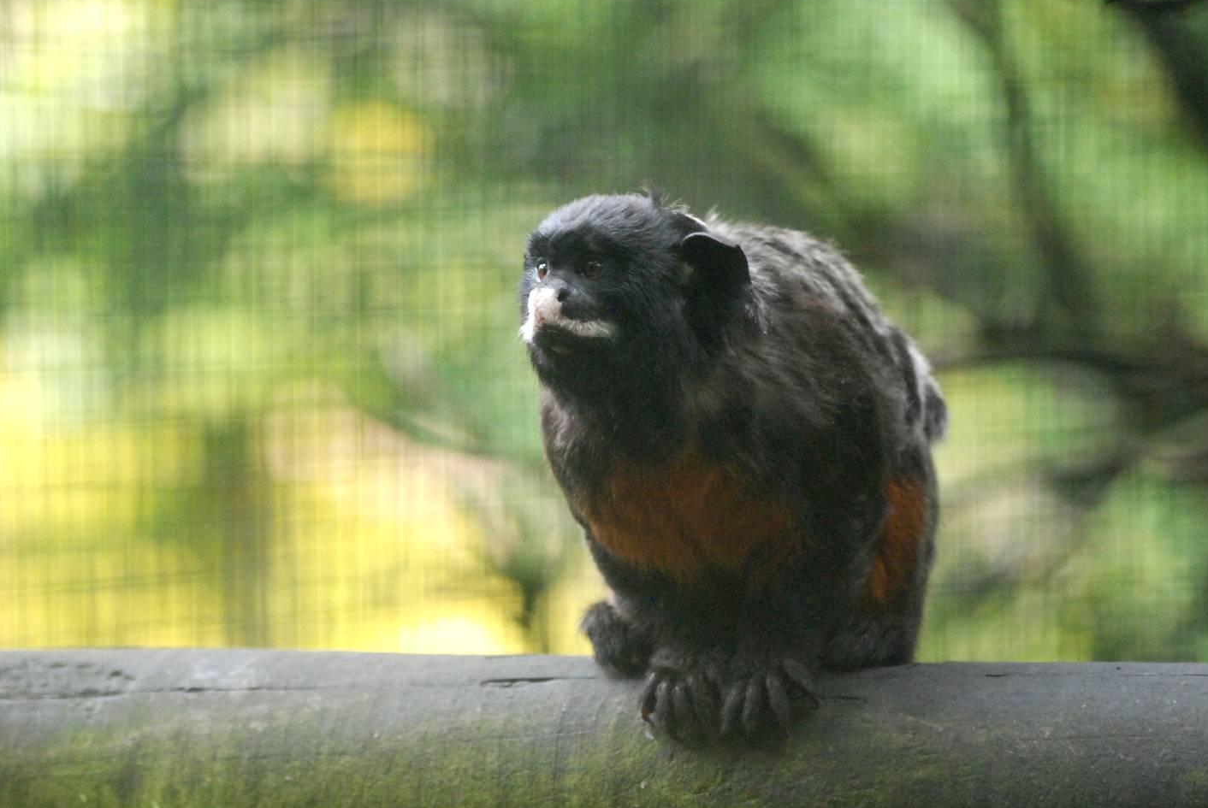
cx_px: 615
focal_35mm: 255
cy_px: 398
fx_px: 8566
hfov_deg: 8.1
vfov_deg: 5.4
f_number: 4.5
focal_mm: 150
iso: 1600
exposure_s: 1/250
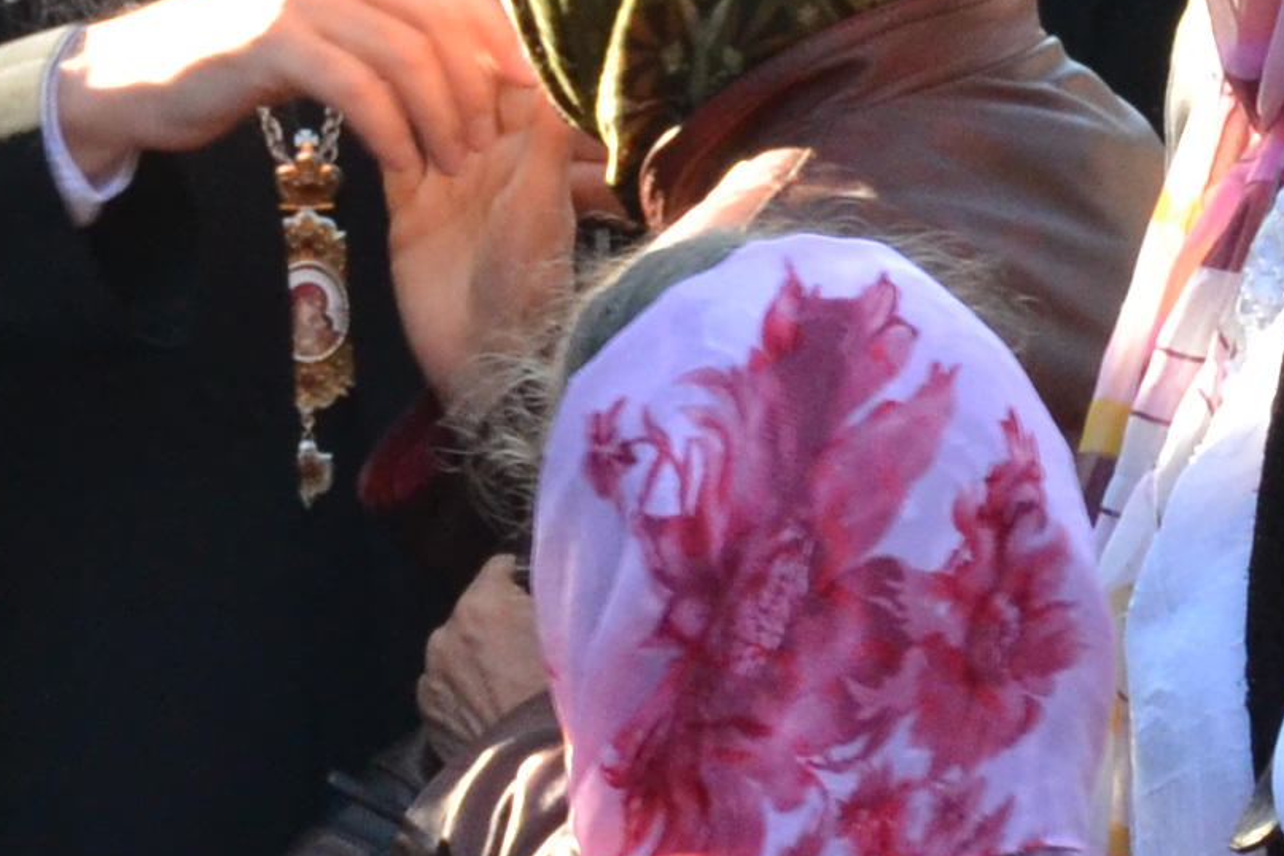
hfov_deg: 3.0
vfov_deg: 2.0
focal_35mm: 685
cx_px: 848
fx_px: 24430
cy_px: -19
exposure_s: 1/160
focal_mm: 80
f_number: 9
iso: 800
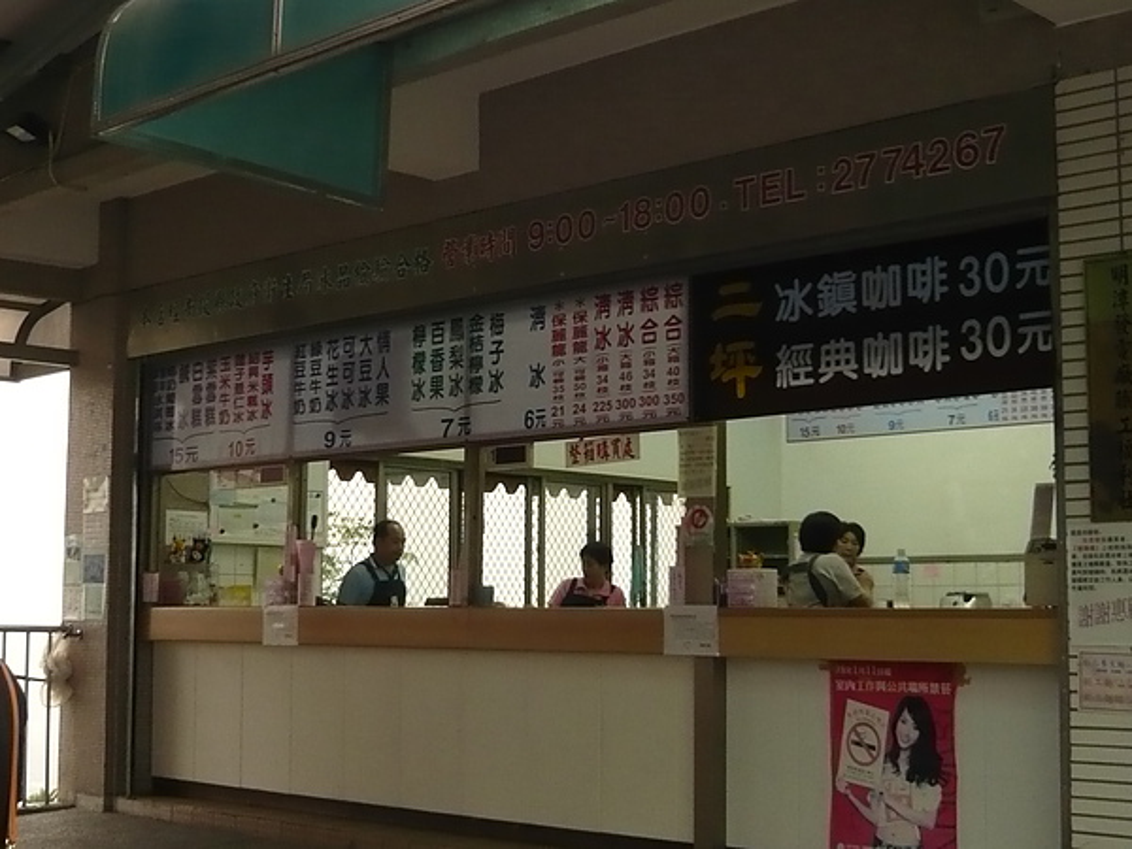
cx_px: 566
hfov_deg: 37.5
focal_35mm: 51
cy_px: 424
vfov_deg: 28.6
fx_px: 1668
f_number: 3.1
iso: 200
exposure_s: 1/30
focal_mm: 5.5
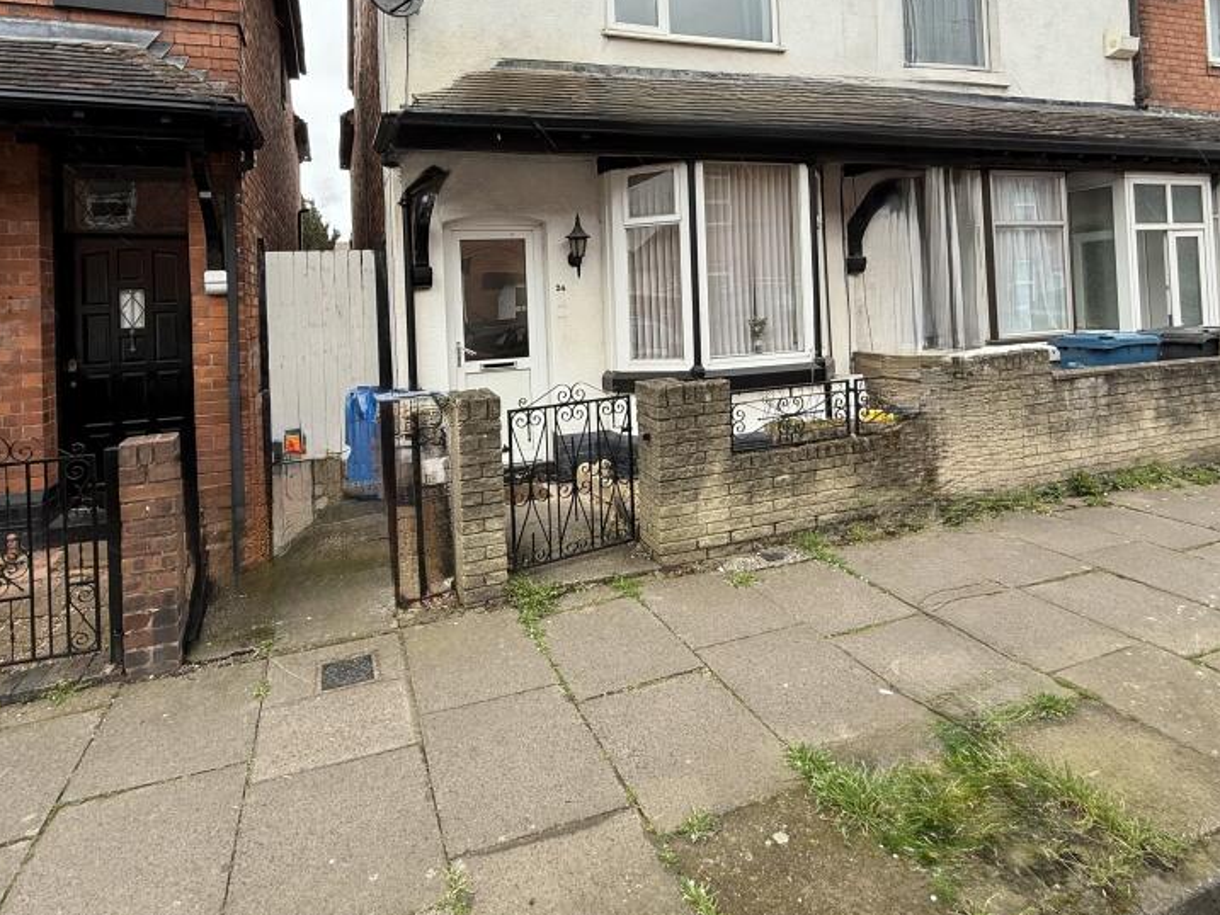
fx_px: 705
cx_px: 572
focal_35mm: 20
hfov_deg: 81.6
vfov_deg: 63.9
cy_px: 287
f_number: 2.2
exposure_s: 1/153
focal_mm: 2.22
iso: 50
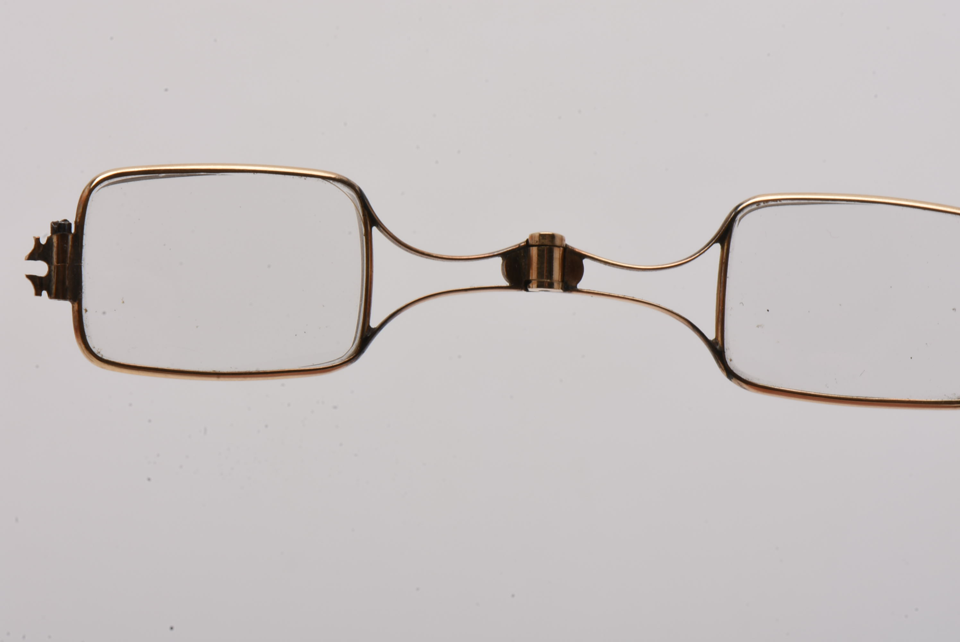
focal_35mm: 128
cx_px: 480
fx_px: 3403
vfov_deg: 10.8
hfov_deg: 16.1
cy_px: 321
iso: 100
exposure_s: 1/125
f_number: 29
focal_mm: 85
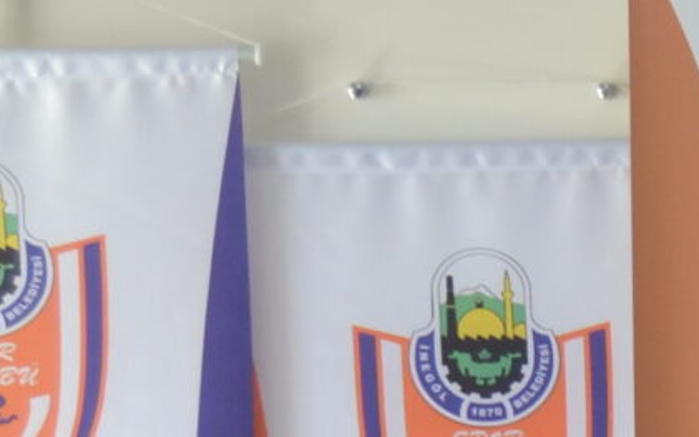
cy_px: 659
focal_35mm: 223
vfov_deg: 5.8
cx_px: 1702
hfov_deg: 8.5
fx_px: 4248
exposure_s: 1/80
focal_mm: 24
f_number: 4.5
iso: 400
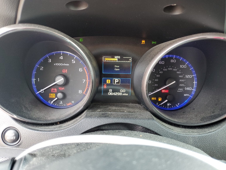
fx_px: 176
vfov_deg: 51.4
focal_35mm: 27
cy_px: 84
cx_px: 115
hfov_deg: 65.3
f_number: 1.5
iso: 98
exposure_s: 1/120
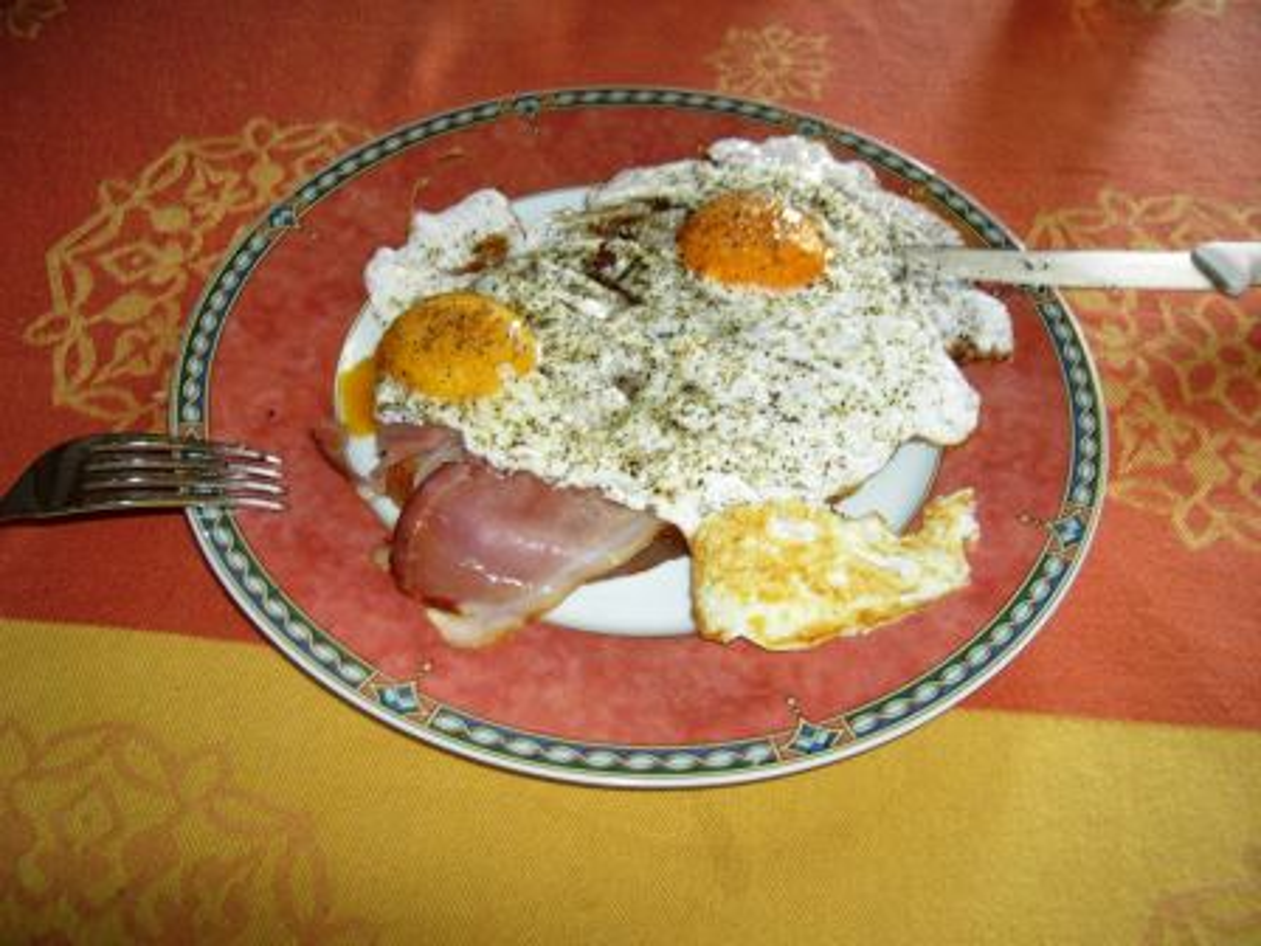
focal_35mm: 35
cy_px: 473
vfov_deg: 40.7
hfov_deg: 52.6
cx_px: 630
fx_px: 1275
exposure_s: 1/24
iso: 50
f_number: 2.8
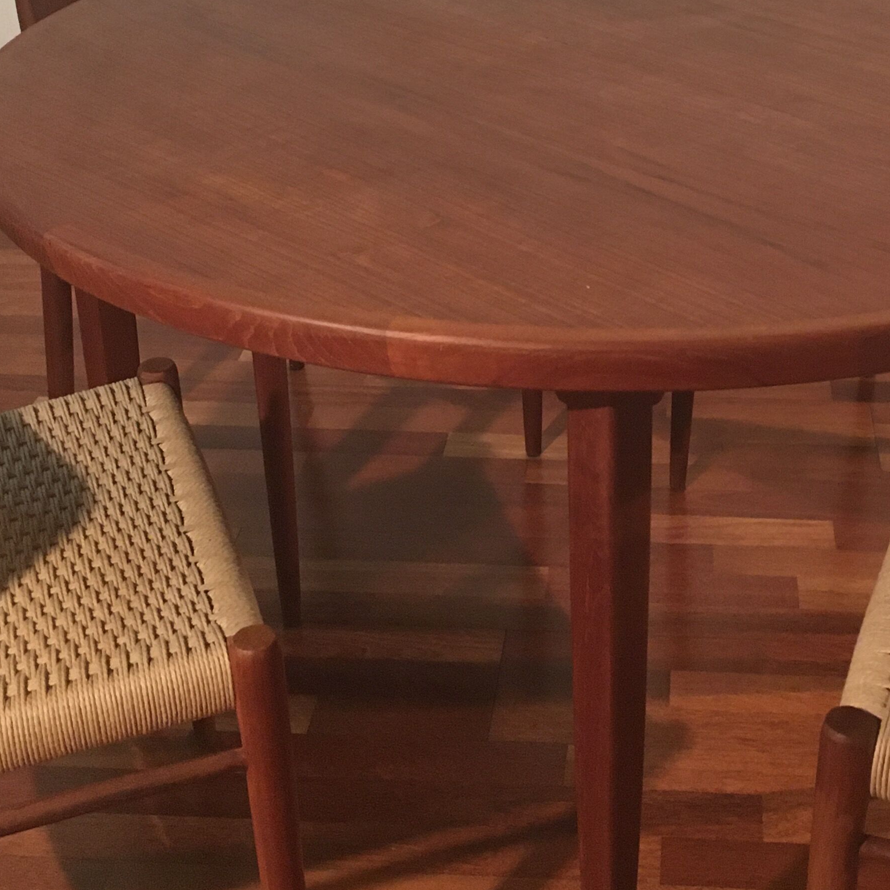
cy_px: 221
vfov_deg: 29.1
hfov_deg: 29.4
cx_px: 590
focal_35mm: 58
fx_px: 1687
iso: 200
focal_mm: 4.15
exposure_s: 1/25
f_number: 2.2
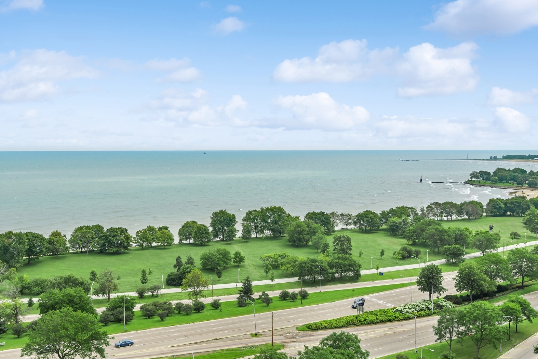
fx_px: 538
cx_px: 268
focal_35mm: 36
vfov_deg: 36.9
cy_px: 183
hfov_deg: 53.1
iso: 200
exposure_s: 1/1250
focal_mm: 35
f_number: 8
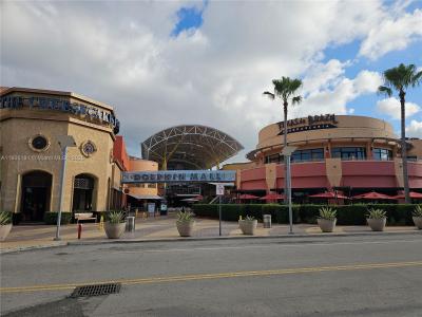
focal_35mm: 23
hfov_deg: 73.9
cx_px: 211
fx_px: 280
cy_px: 158
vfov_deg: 58.9
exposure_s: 1/937
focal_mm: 6.3
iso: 10
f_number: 1.7
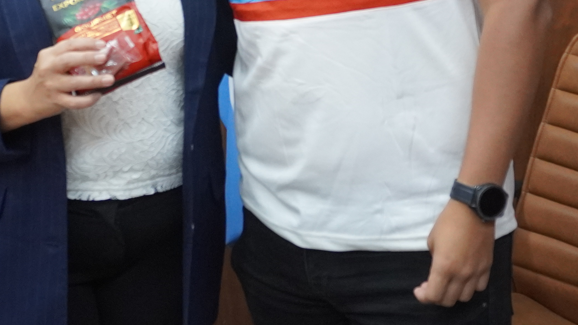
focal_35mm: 76
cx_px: 234
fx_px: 1172
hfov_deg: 27.6
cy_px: -19
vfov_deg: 15.4
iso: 1600
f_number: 4
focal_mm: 17
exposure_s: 1/160
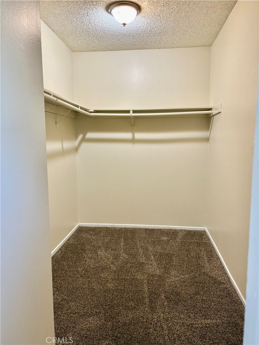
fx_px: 259
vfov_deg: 67.3
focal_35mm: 26
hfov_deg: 53.1
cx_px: 130
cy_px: 172
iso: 100
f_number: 1.6
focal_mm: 5.96
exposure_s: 1/60
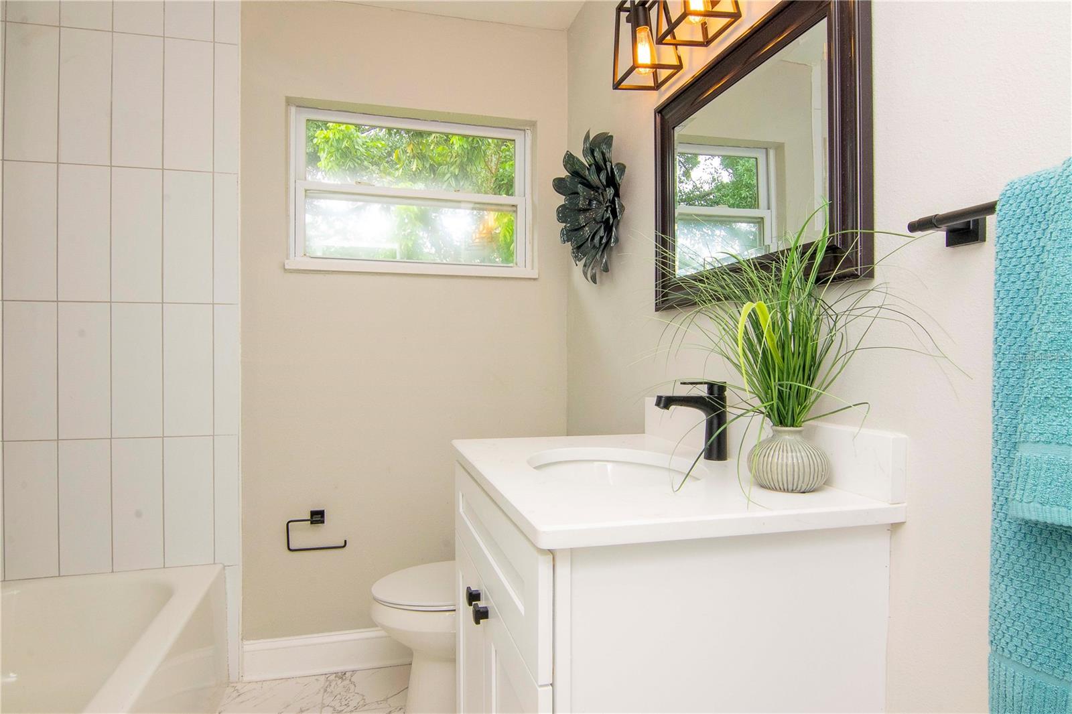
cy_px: 357
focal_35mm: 20
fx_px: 581
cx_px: 536
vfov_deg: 63.2
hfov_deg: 85.4
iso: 640
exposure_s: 1/40
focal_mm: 13
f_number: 16
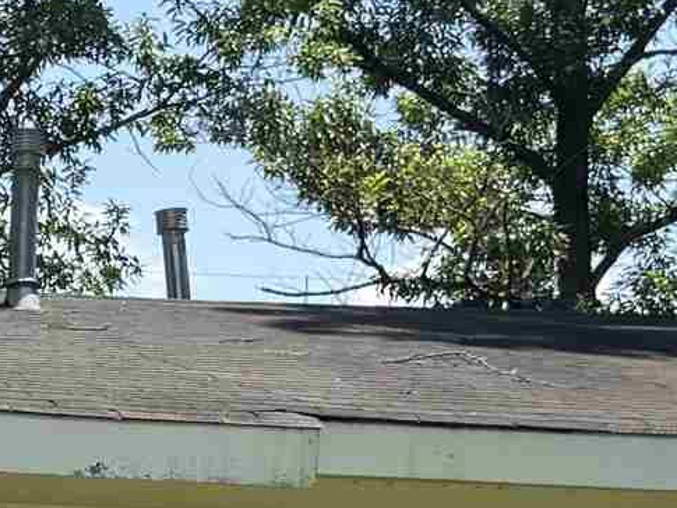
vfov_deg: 9.7
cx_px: -384
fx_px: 2973
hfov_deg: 12.3
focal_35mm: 152
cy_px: 568
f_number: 1.78
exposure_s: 1/2415
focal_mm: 6.76
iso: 80
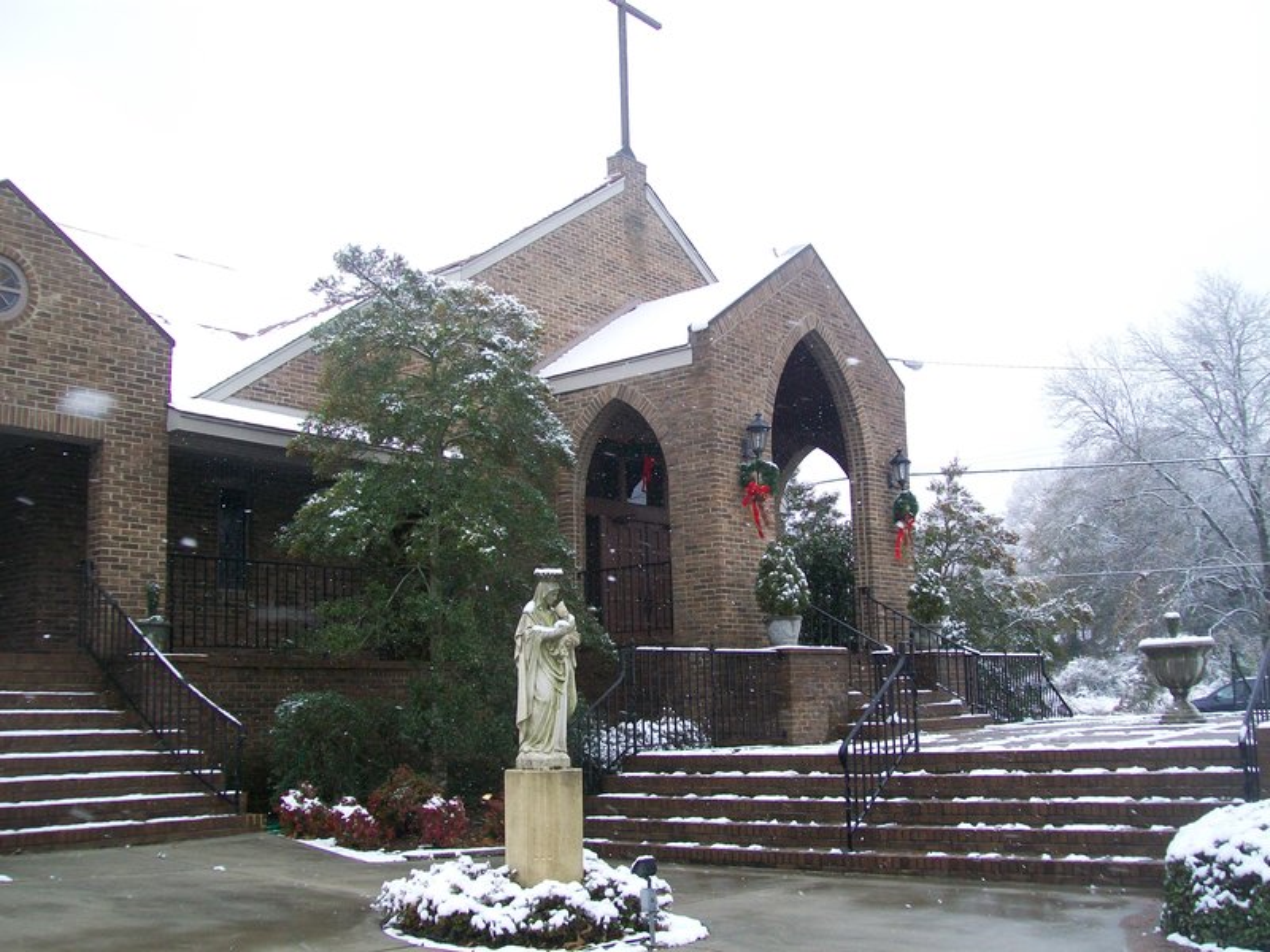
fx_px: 1321
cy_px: 476
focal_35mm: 36
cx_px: 635
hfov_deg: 51.4
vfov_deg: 39.7
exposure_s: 1/320
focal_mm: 6
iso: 64
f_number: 2.7
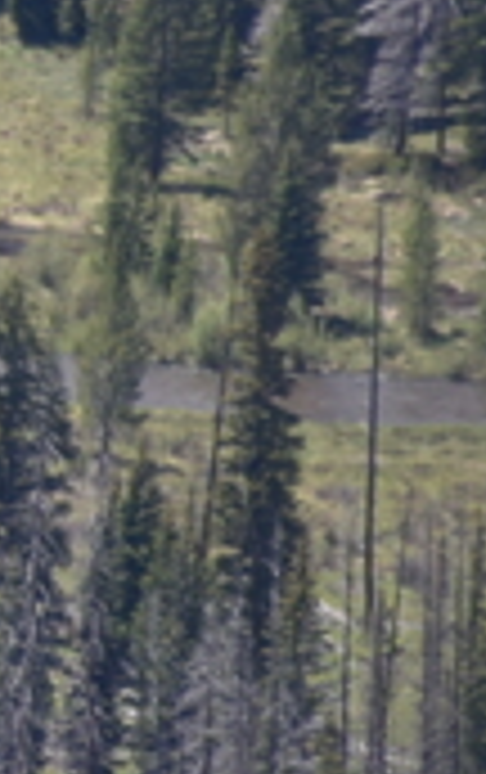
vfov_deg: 0.9
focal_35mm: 2271
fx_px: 47967
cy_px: -158
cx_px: -1539
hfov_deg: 0.6
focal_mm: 300
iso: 250
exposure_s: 1/640
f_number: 5.6
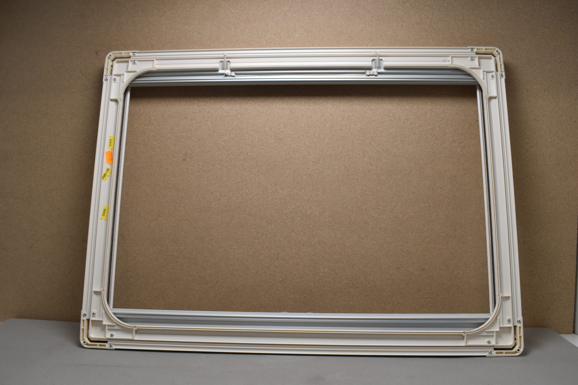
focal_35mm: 30
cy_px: 192
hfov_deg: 61.9
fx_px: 482
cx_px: 289
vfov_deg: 43.6
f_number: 8
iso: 320
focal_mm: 20
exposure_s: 1/60
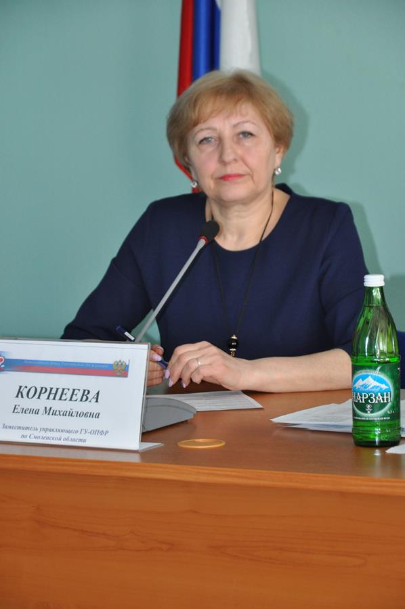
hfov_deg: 10.1
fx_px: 2283
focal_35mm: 135
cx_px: 202
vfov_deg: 15.2
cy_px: 304
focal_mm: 90
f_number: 5.6
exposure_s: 1/60
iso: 800
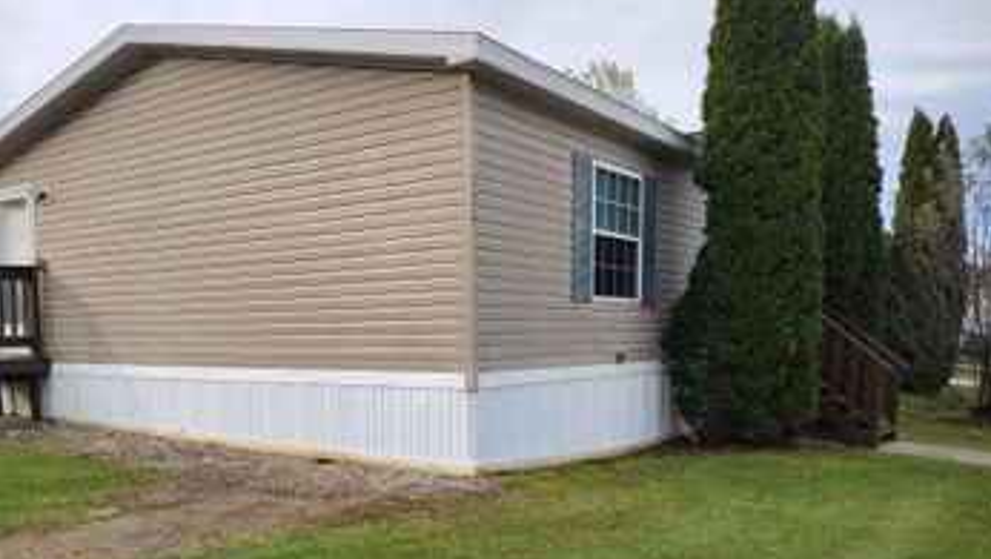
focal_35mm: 34
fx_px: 894
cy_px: 381
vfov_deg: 34.3
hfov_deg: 57.8
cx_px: 432
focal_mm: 4.71
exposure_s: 1/1156
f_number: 1.7
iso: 100
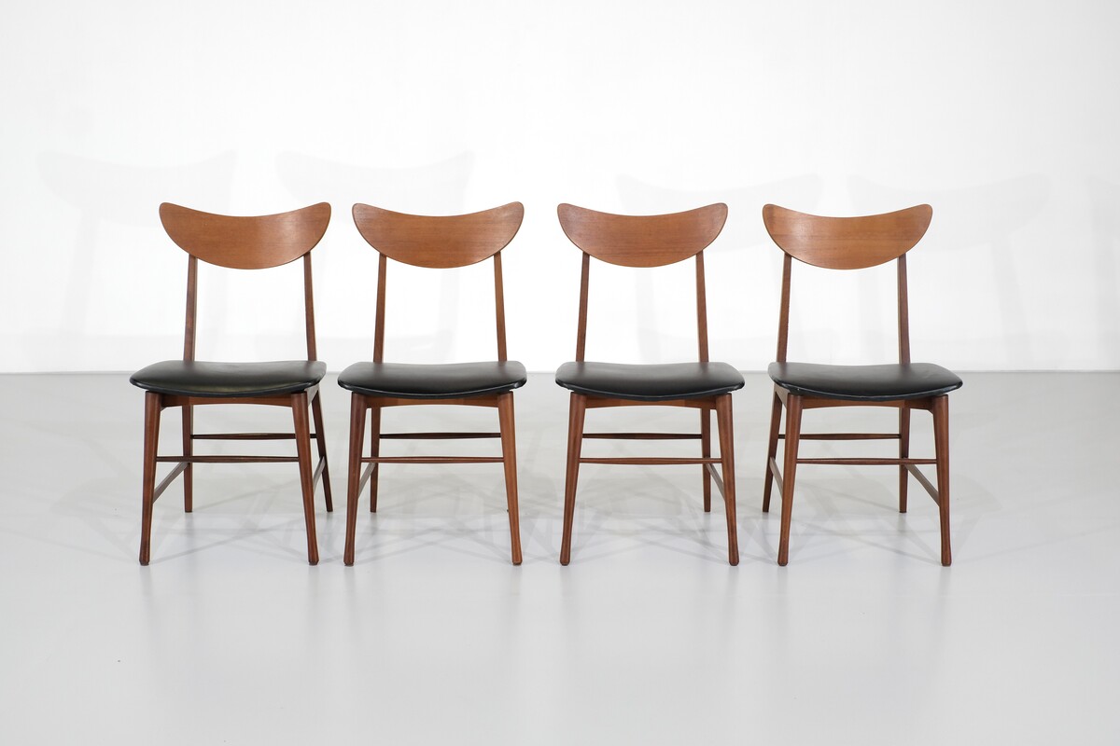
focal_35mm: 53
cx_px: 560
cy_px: 373
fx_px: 1649
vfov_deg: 25.5
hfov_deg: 37.5
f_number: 5.6
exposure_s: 1/75
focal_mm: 35
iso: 800
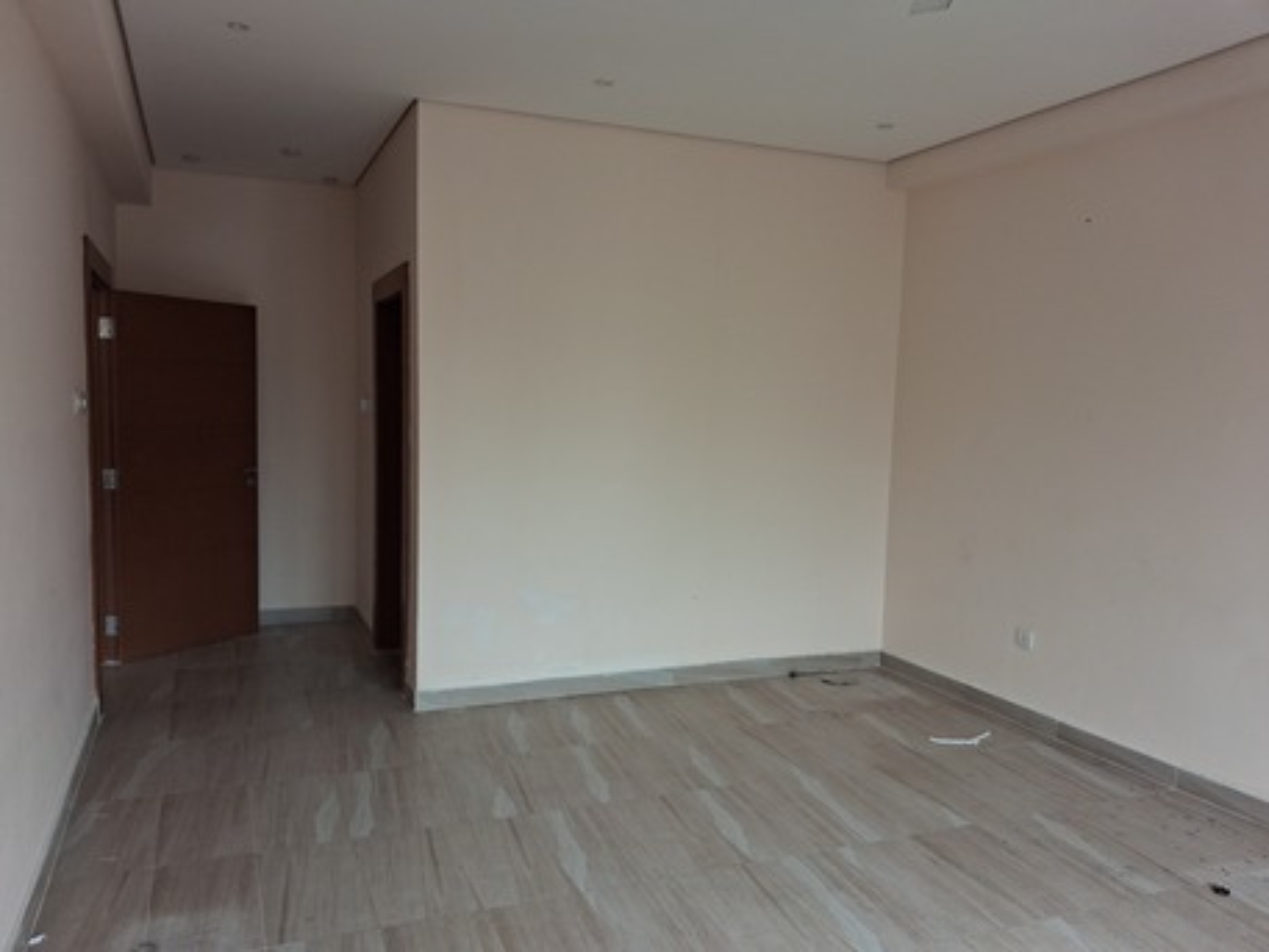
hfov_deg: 65.3
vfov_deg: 51.4
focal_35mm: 27
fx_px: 990
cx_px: 634
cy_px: 476
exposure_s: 1/100
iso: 160
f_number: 1.8
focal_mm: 4
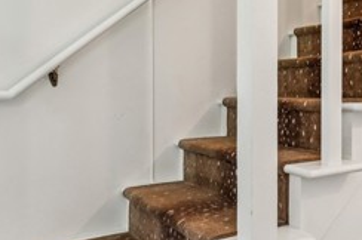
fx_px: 435
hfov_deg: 42.0
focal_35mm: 43
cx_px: 316
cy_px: 96
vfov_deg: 30.8
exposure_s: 1.6
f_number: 13
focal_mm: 16.5
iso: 100
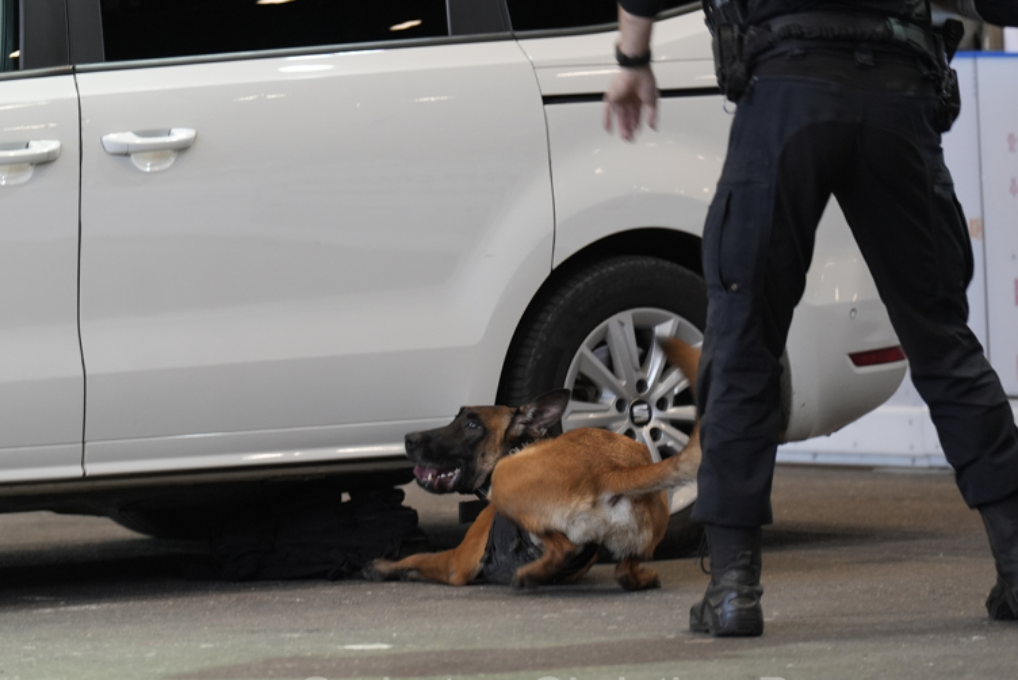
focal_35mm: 319
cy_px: 241
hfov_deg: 6.5
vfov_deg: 4.3
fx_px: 9024
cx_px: 211
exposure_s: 1/125
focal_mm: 200
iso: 800
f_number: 2.8
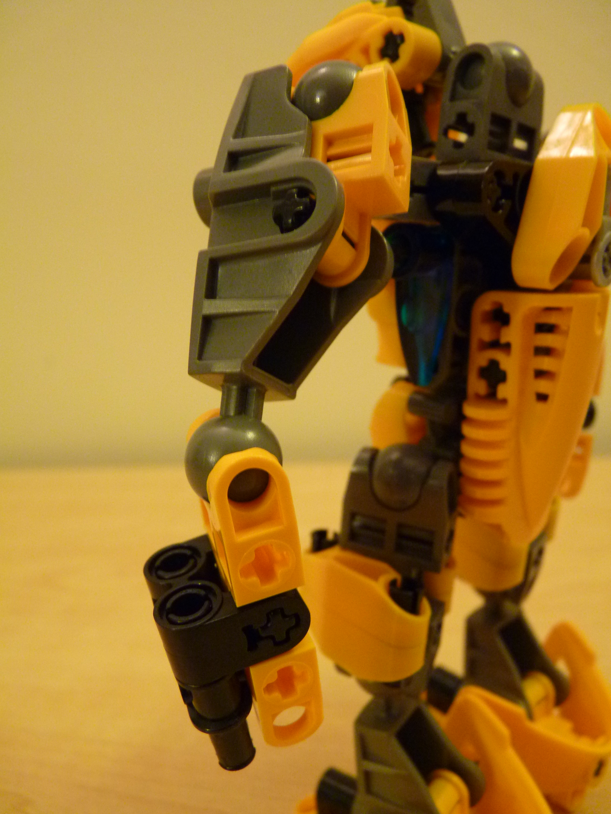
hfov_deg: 51.4
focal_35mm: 27
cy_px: 407
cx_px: 306
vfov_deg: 65.3
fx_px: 635
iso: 400
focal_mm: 4.8
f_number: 2.8
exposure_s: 1/13
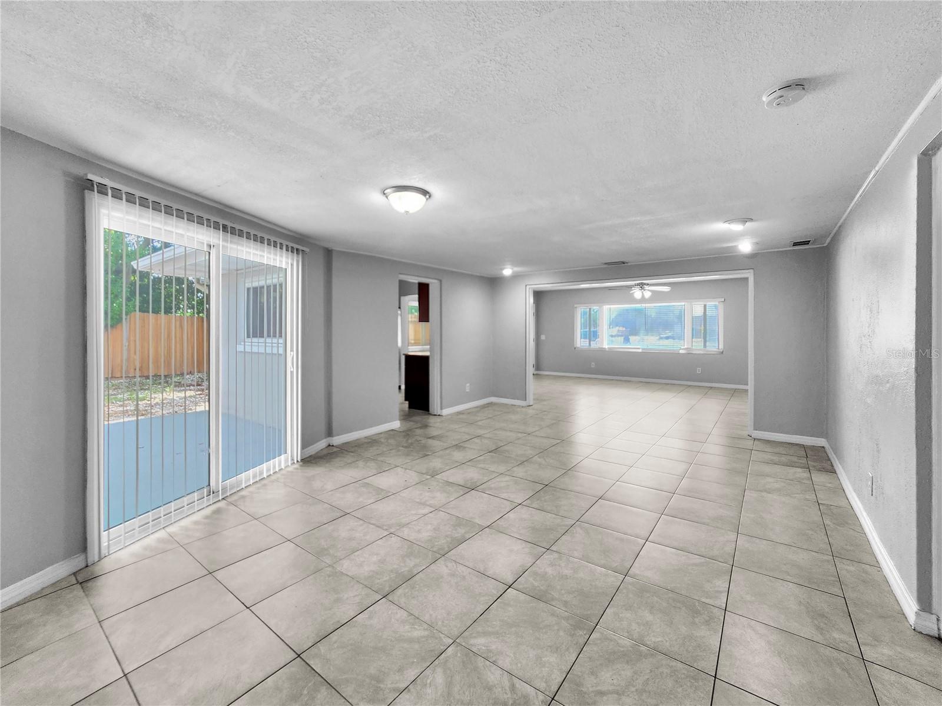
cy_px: 353
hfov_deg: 106.2
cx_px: 471
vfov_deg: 89.9
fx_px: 354
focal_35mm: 13
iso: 125
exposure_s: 1/60
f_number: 2.2
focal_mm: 2.2
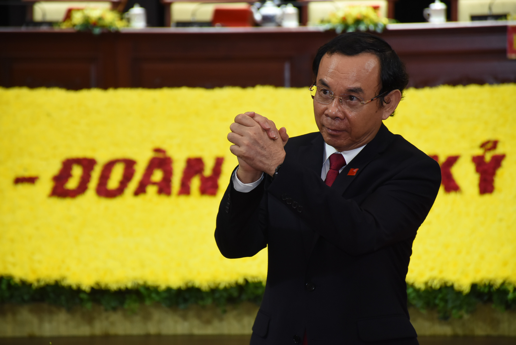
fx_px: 3012
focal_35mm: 210
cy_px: 172
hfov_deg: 9.8
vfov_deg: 6.6
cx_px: 258
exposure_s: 1/160
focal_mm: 140
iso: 800
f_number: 5.6
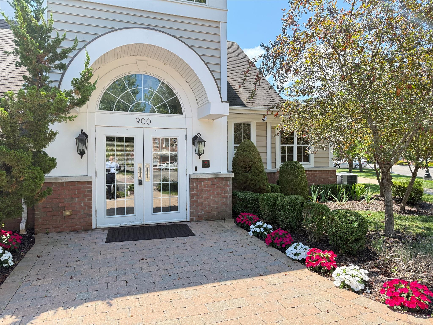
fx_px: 300
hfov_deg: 71.6
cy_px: 162
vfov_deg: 56.8
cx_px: 216
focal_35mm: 24
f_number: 1.78
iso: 100
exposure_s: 1/796
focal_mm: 6.76
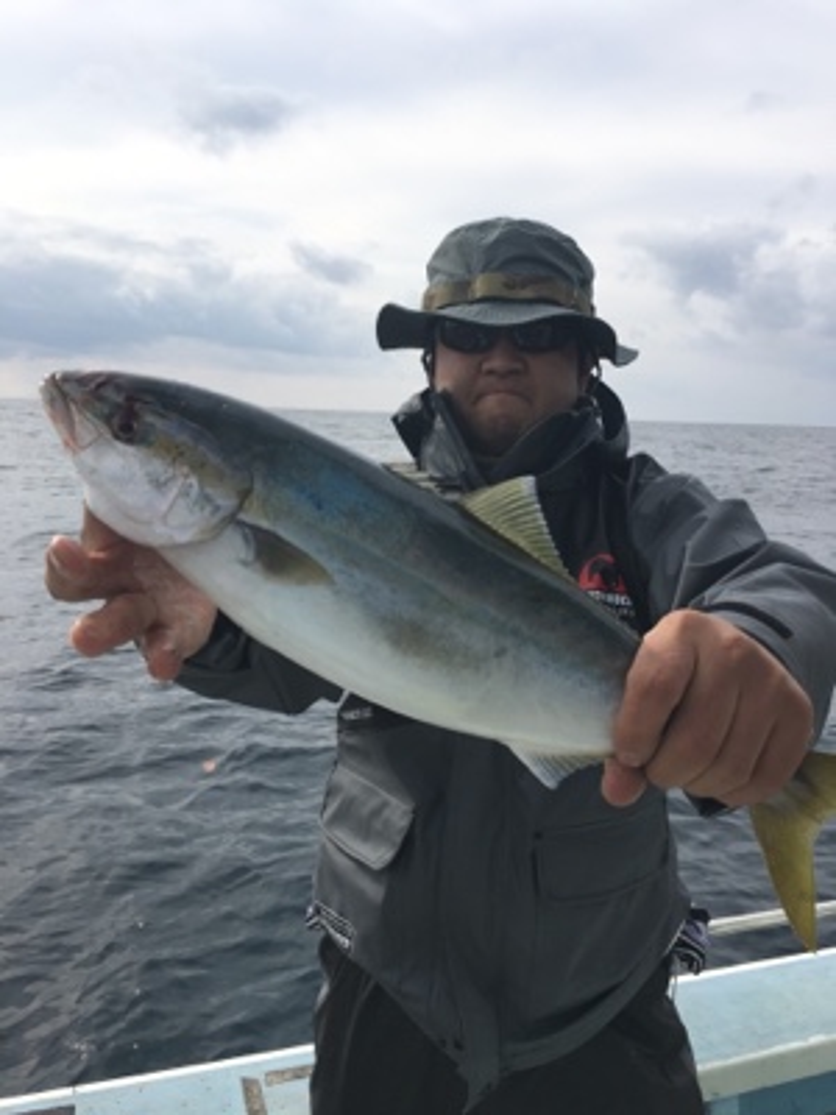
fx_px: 934
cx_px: 418
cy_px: 558
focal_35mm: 29
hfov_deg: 48.2
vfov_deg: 61.7
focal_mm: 4.15
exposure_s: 1/1261
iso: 25
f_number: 2.2
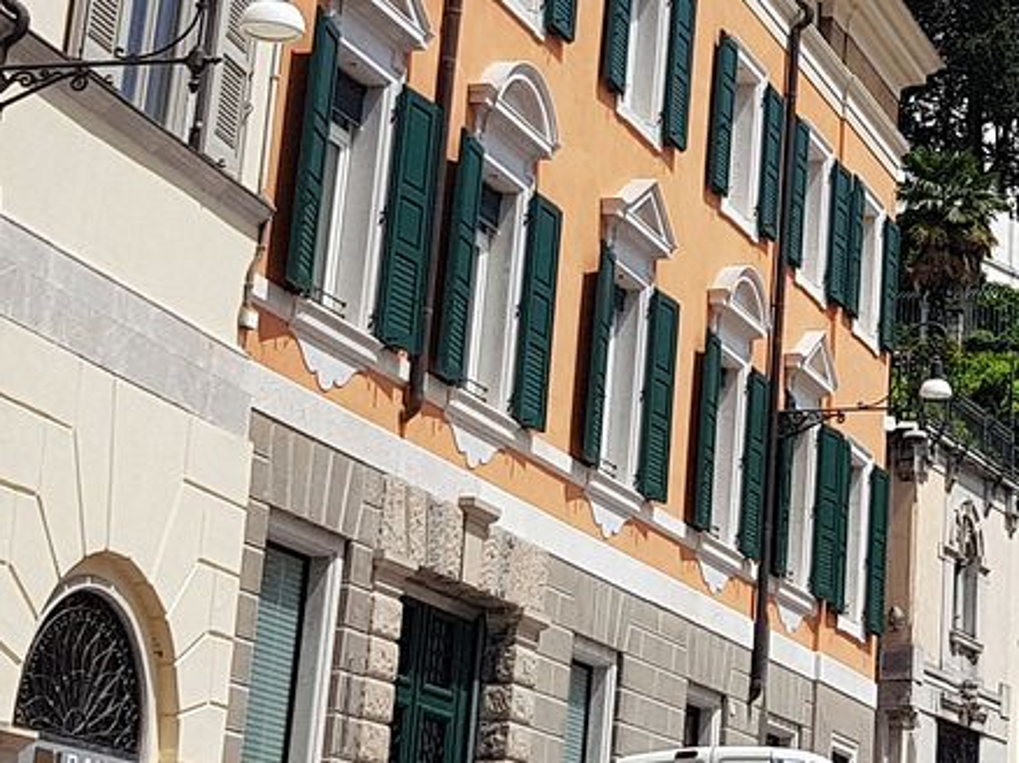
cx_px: 1226
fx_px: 2795
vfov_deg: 15.3
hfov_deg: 19.4
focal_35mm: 95
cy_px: 56
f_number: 1.7
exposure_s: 1/3904
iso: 50
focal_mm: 4.2
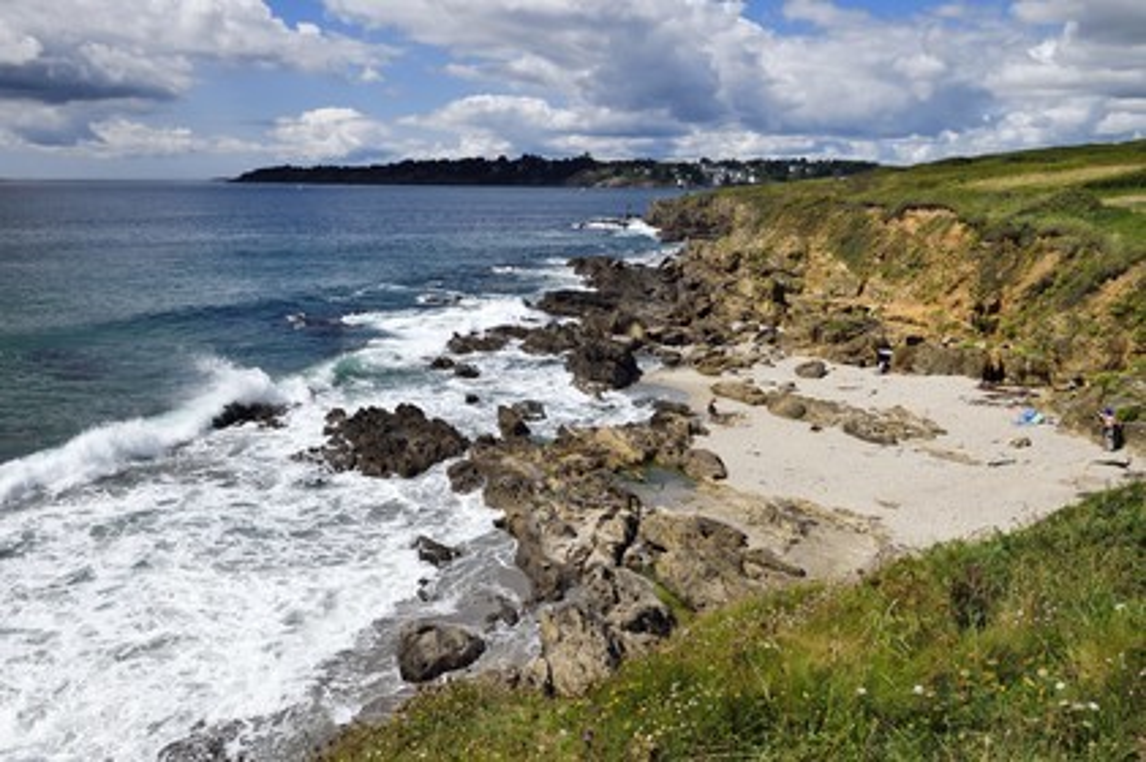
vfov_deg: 42.3
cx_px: 573
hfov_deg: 60.3
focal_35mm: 31
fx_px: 986
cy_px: 381
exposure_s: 1/640
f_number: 13
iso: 200
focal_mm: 31
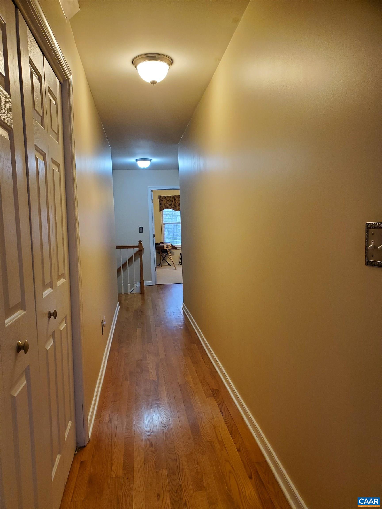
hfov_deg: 53.1
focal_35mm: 26
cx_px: 191
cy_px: 254
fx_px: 383
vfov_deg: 67.3
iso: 250
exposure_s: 1/40
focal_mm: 4.3
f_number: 2.4
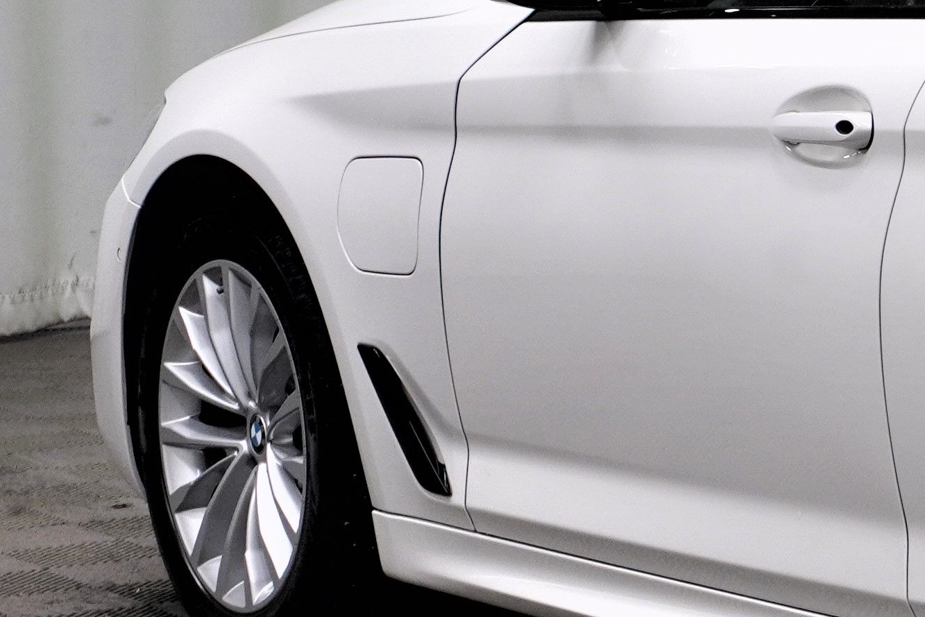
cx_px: 1794
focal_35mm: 189
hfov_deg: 10.1
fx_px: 4856
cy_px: 152
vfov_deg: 7.3
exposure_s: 1/20
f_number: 7.1
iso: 320
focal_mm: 28
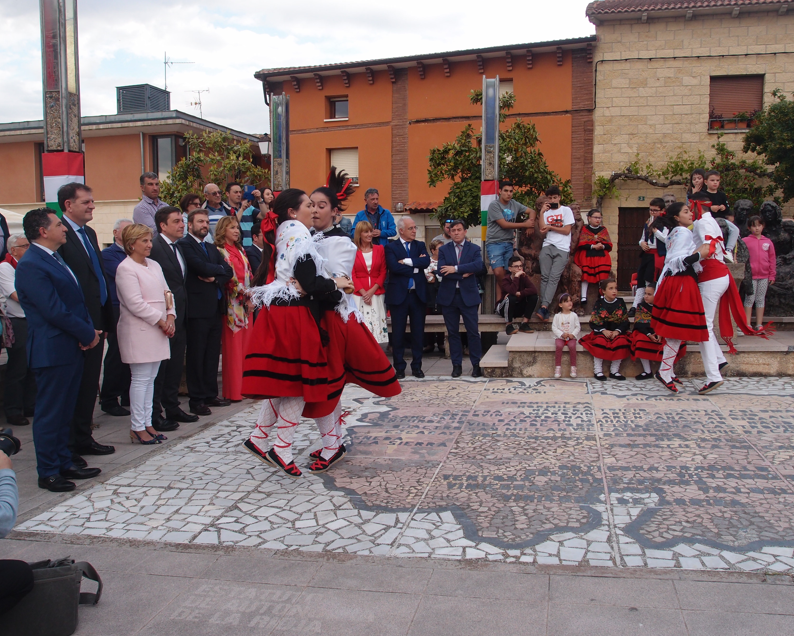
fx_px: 705
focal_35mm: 30
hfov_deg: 58.7
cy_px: 325
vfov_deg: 48.5
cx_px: 434
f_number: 2.8
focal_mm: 6
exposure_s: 1/500
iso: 100
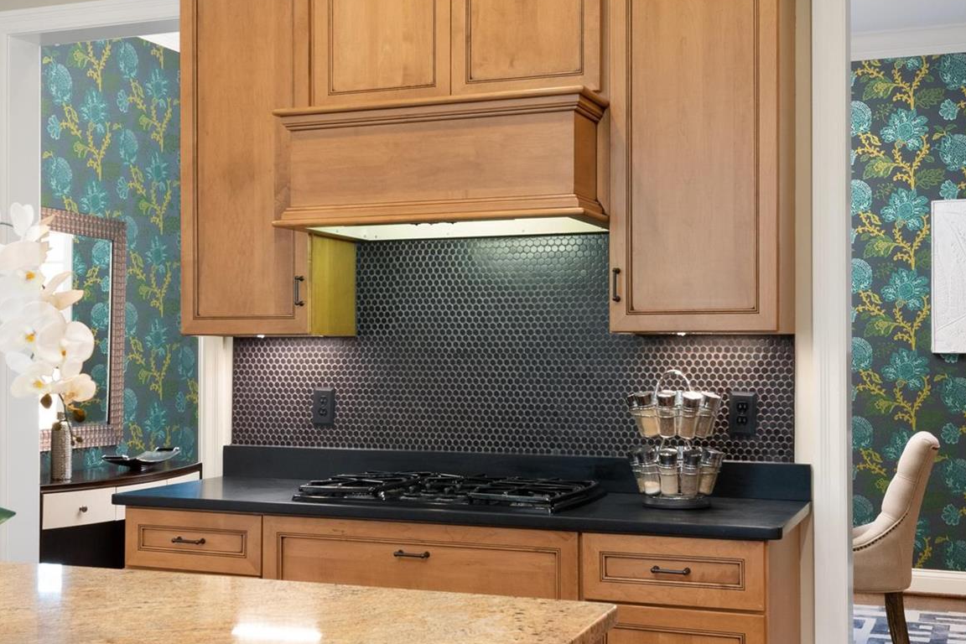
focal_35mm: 50
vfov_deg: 27.0
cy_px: 355
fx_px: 1342
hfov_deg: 39.6
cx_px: 454
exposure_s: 1/1.67
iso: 400
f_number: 10
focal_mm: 18
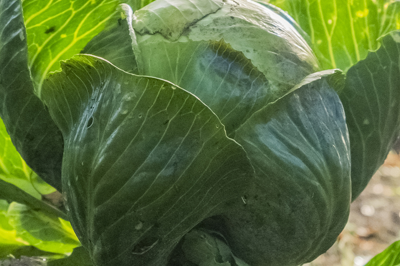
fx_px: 1322
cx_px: 26
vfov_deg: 11.3
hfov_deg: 16.9
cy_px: -50
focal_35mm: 119
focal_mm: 27
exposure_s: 1/2000
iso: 1000
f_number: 2.8
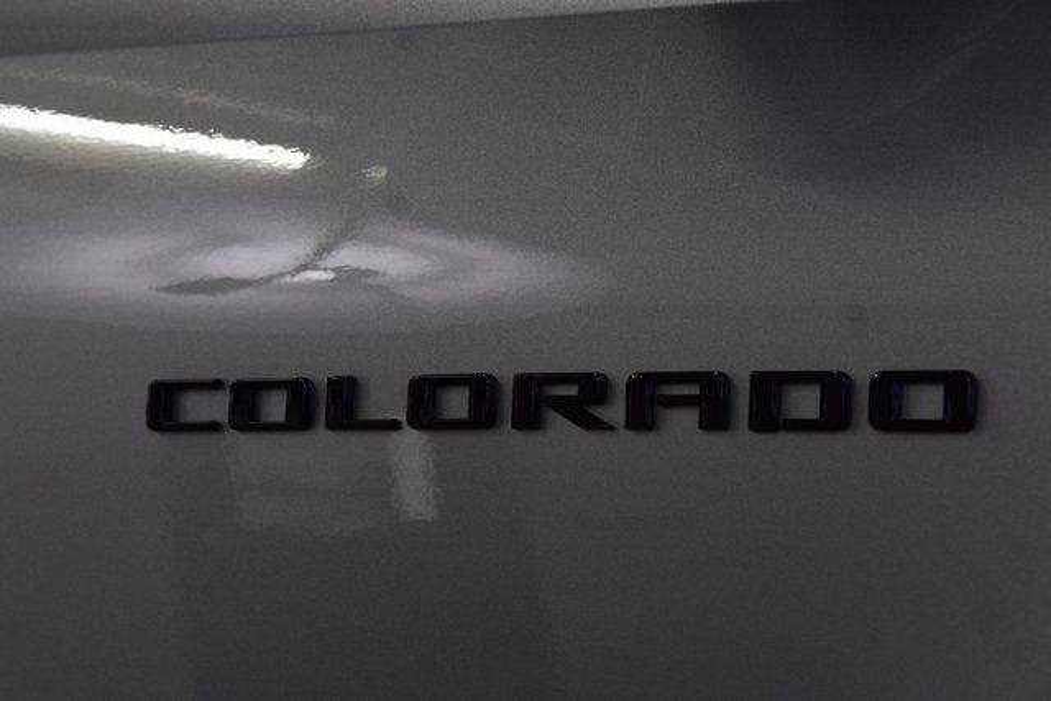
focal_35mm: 87
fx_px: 2540
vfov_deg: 15.7
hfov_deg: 23.4
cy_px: 350
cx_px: 526
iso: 400
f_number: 7.1
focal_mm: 58
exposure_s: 1/30
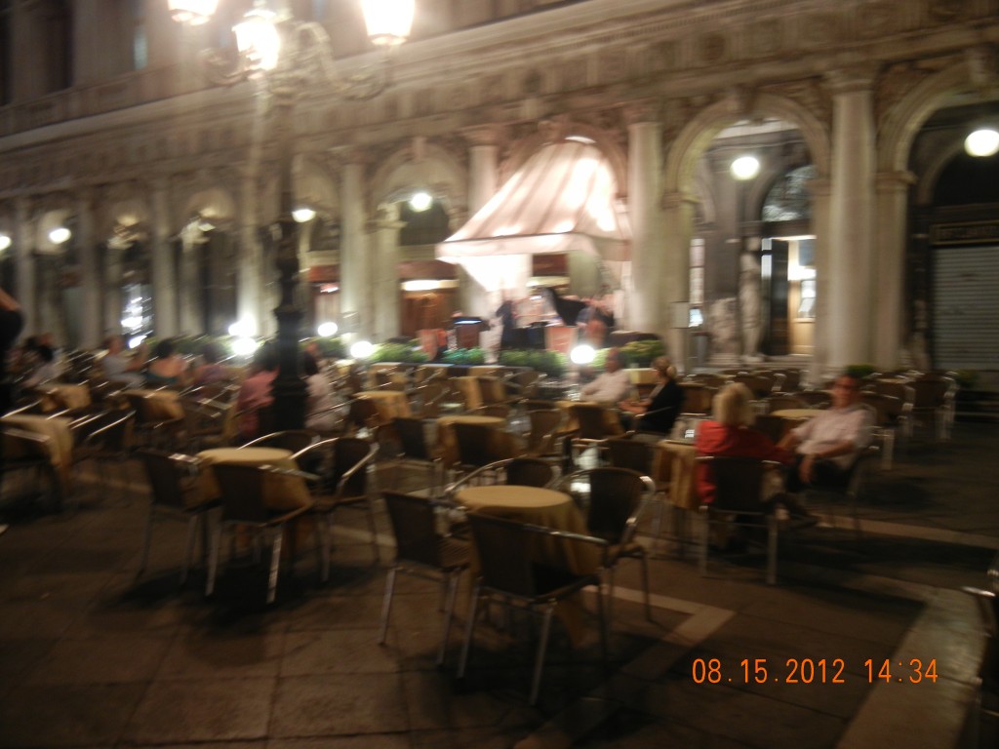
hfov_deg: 60.0
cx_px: 500
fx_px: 866
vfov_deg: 46.8
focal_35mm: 30
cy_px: 374
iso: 200
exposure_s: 1/1.7
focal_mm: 5.4
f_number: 3.5
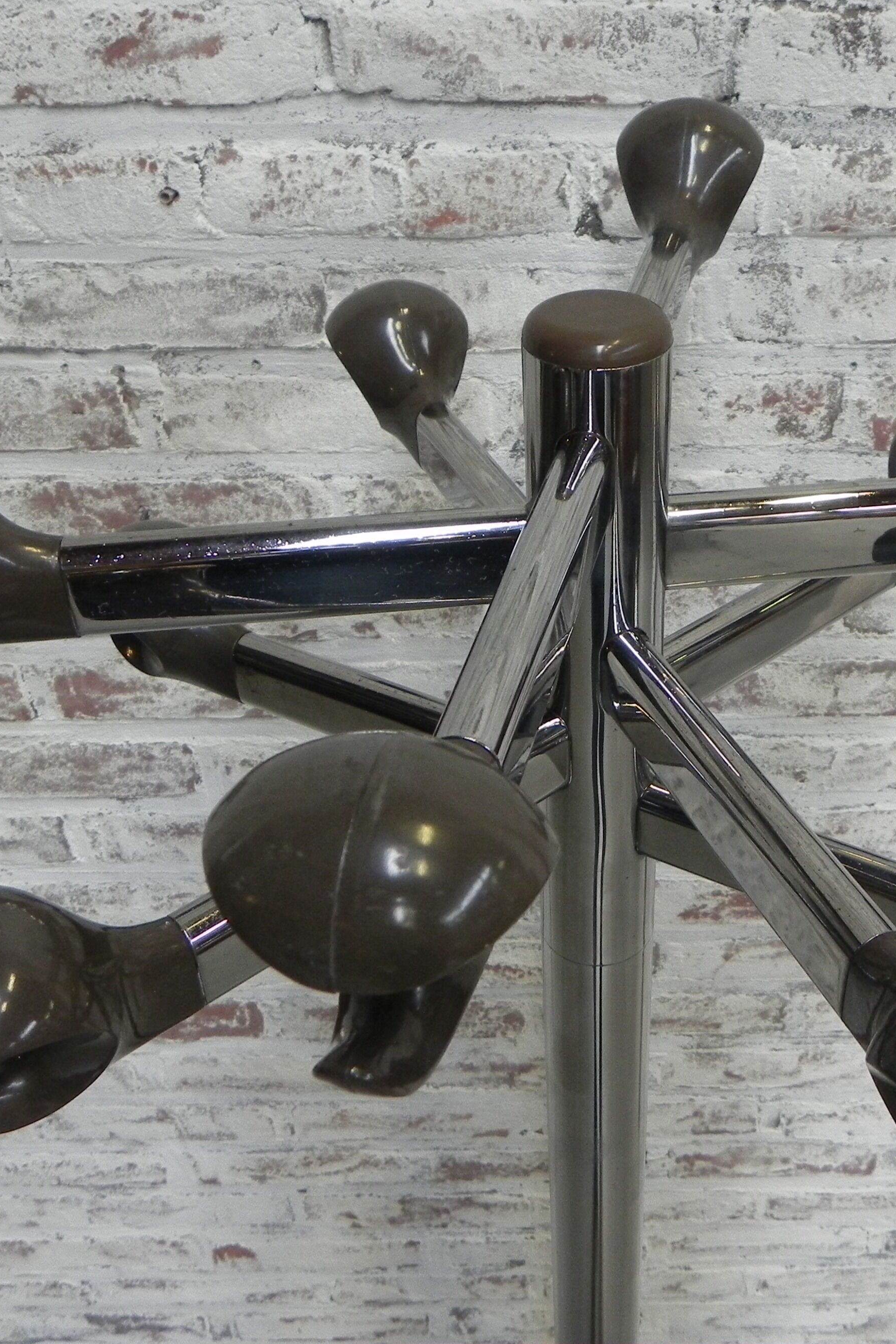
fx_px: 1381
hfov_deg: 35.6
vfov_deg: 51.9
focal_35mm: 37
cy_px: 655
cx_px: 603
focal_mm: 4.6
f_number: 2.8
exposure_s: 1/30
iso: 298
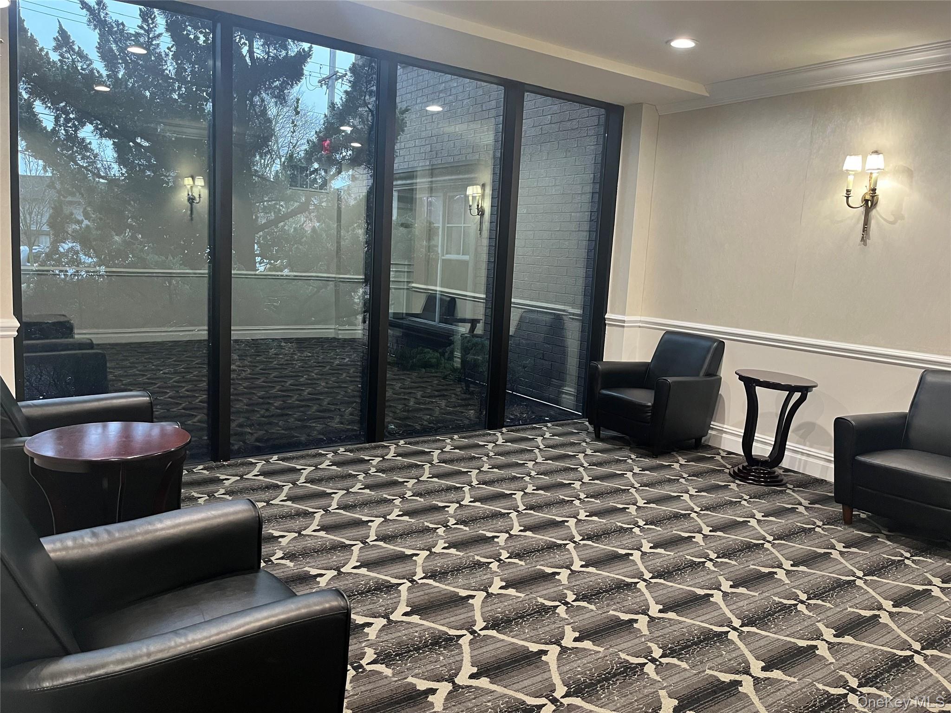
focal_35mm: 26
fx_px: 714
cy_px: 356
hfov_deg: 67.3
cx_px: 476
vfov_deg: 53.1
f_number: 1.6
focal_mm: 5.1
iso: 400
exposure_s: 1/60
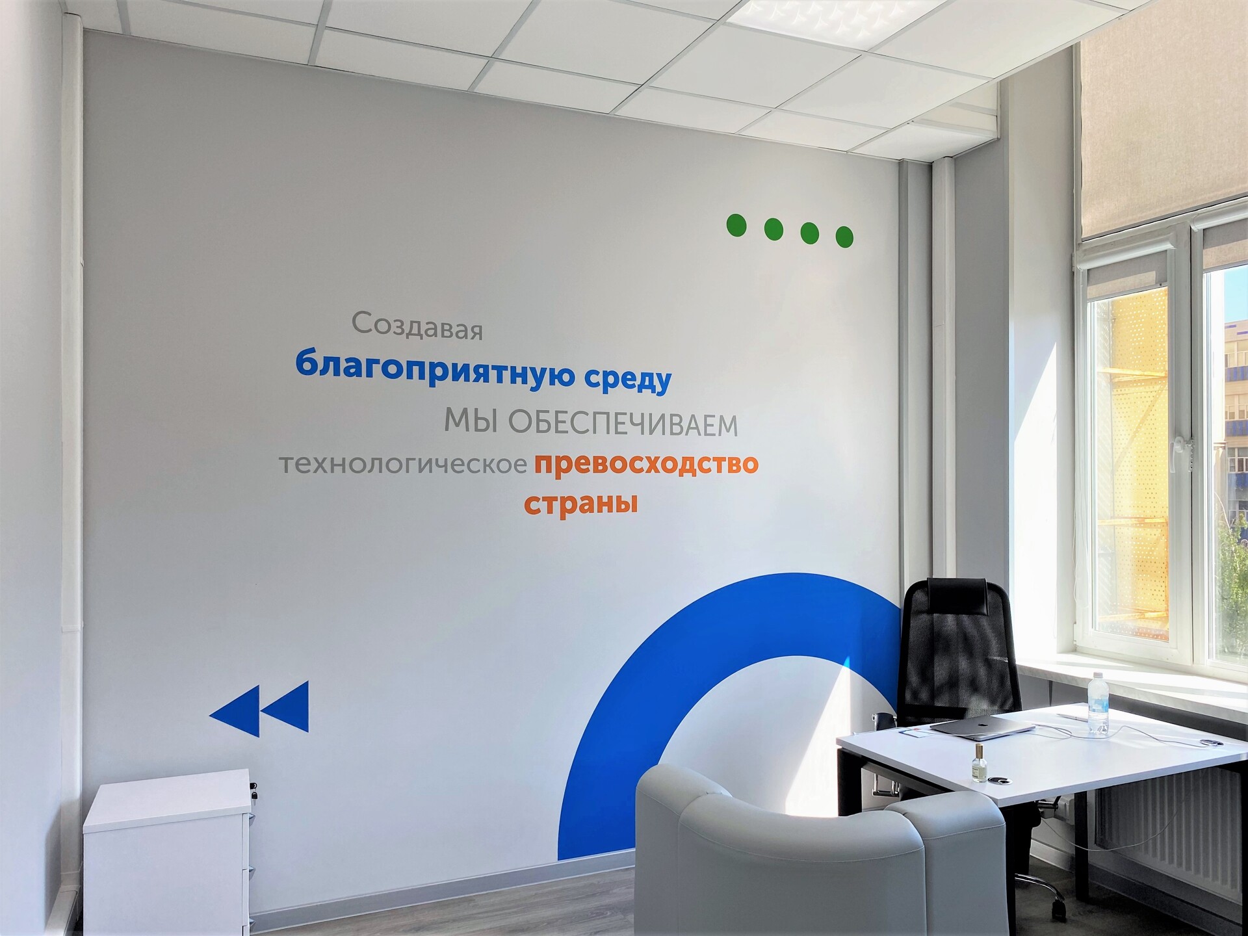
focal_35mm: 26
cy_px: 468
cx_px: 624
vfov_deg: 53.1
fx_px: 937
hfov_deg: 67.3
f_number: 1.8
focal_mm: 4.25
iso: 32
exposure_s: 1/247
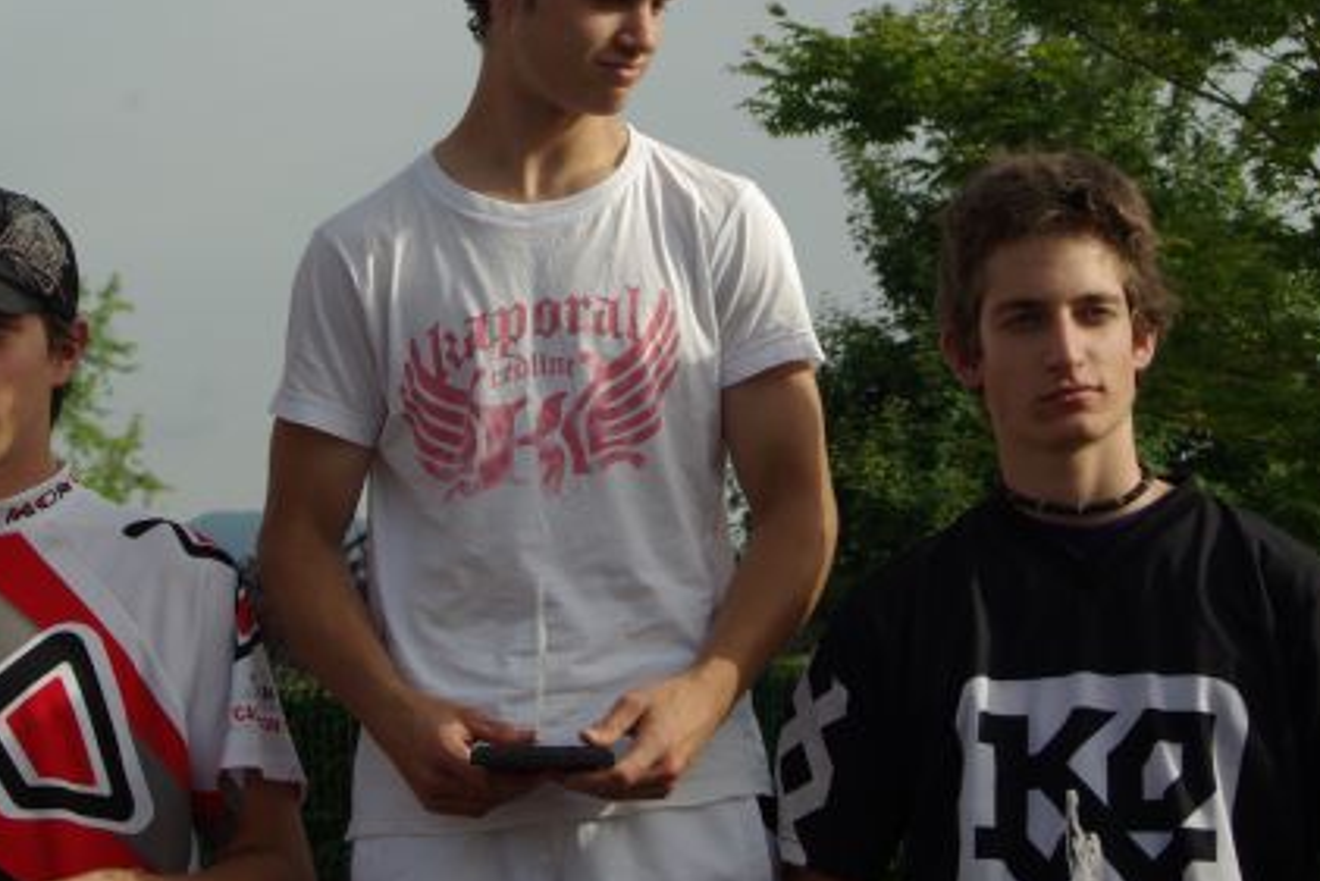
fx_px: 4317
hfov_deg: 17.4
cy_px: 315
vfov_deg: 11.6
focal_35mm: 118
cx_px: 552
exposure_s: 1/250
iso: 100
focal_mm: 55
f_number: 8
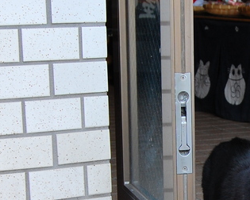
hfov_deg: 15.8
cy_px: 194
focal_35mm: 119
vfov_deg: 12.8
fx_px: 880
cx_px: 256
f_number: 5.6
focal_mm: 26
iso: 400
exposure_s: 1/200
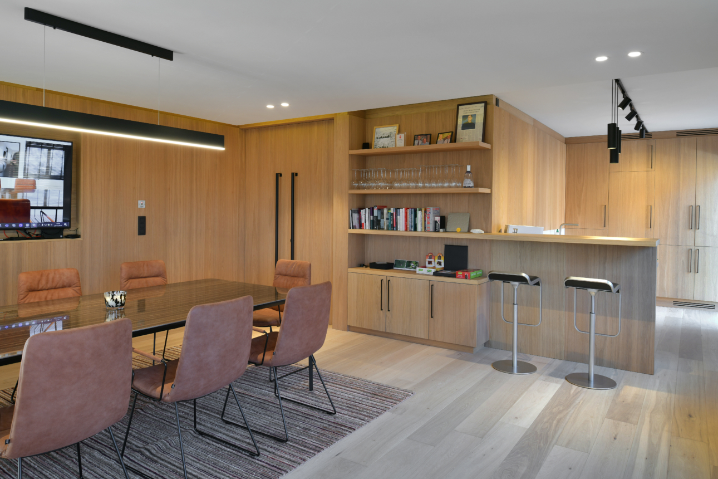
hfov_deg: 73.7
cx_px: 359
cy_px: 240
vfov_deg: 53.1
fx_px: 479
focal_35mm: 24
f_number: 11
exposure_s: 1/1.6
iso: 100
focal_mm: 24
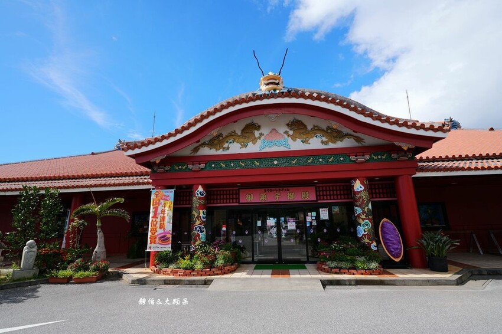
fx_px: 237
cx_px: 251
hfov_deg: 93.3
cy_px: 167
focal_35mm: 17
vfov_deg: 70.4
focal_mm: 17
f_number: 8
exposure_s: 1/320
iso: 160
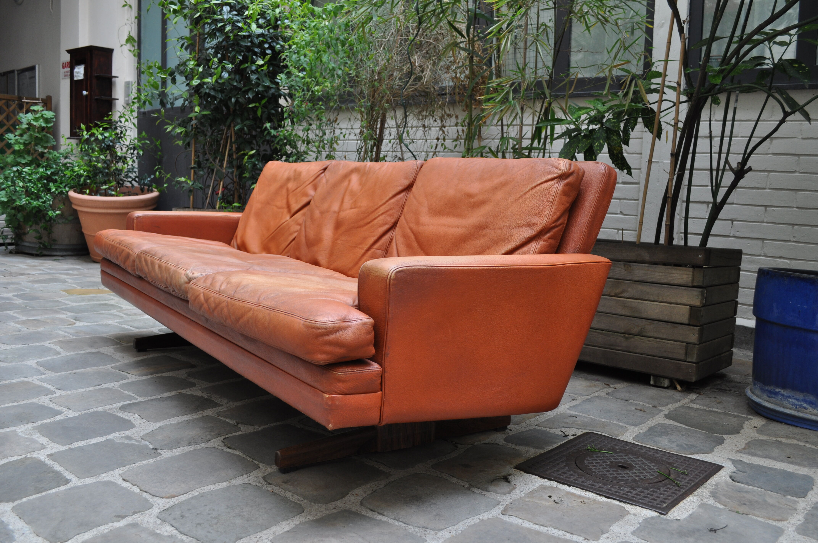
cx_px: 409
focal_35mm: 33
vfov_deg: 39.9
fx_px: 749
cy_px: 272
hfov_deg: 57.3
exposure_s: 1/125
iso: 320
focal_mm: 22
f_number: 5.6
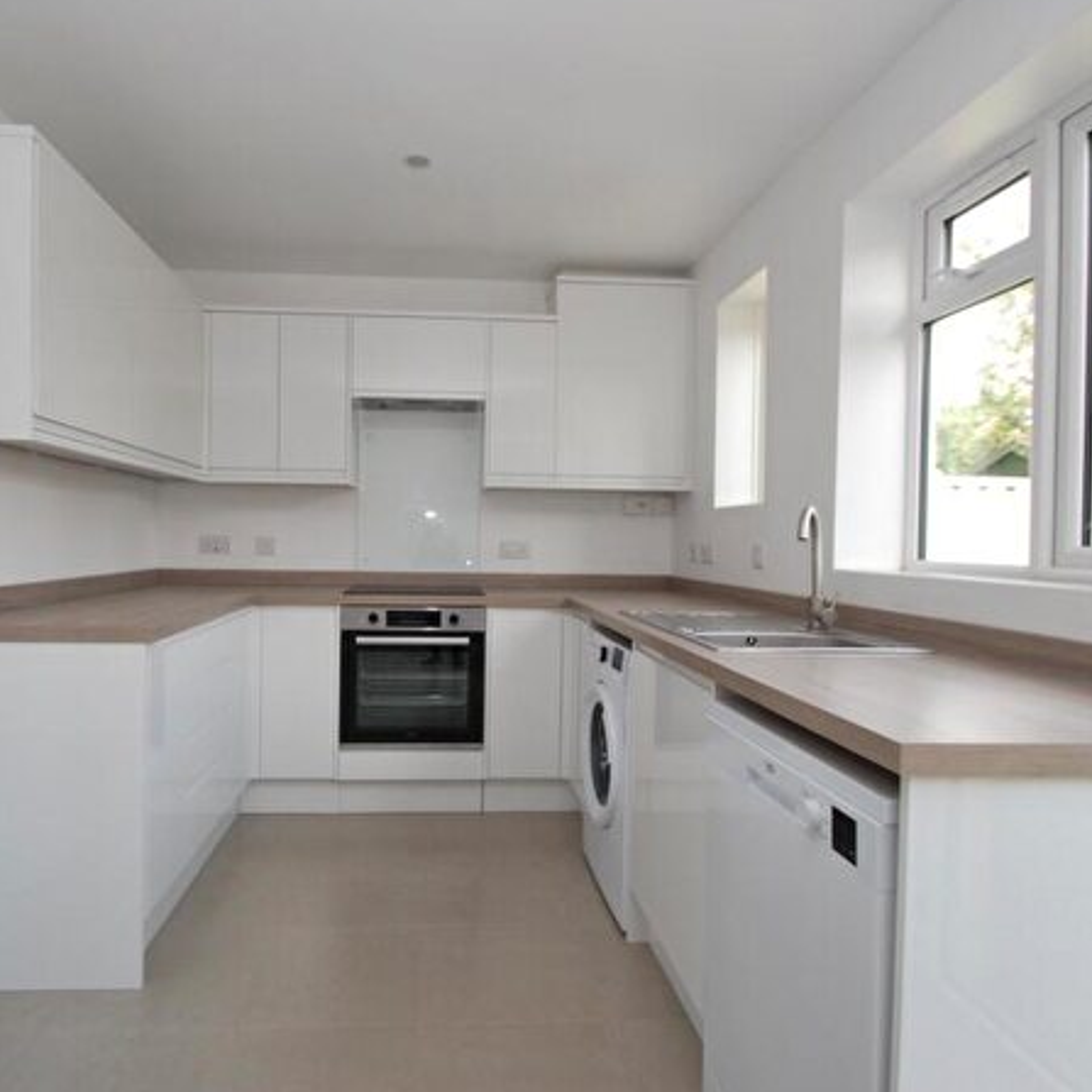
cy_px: 535
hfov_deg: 74.3
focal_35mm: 20
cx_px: 462
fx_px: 714
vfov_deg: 74.8
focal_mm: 10
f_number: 5.6
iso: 200
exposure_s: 1/125
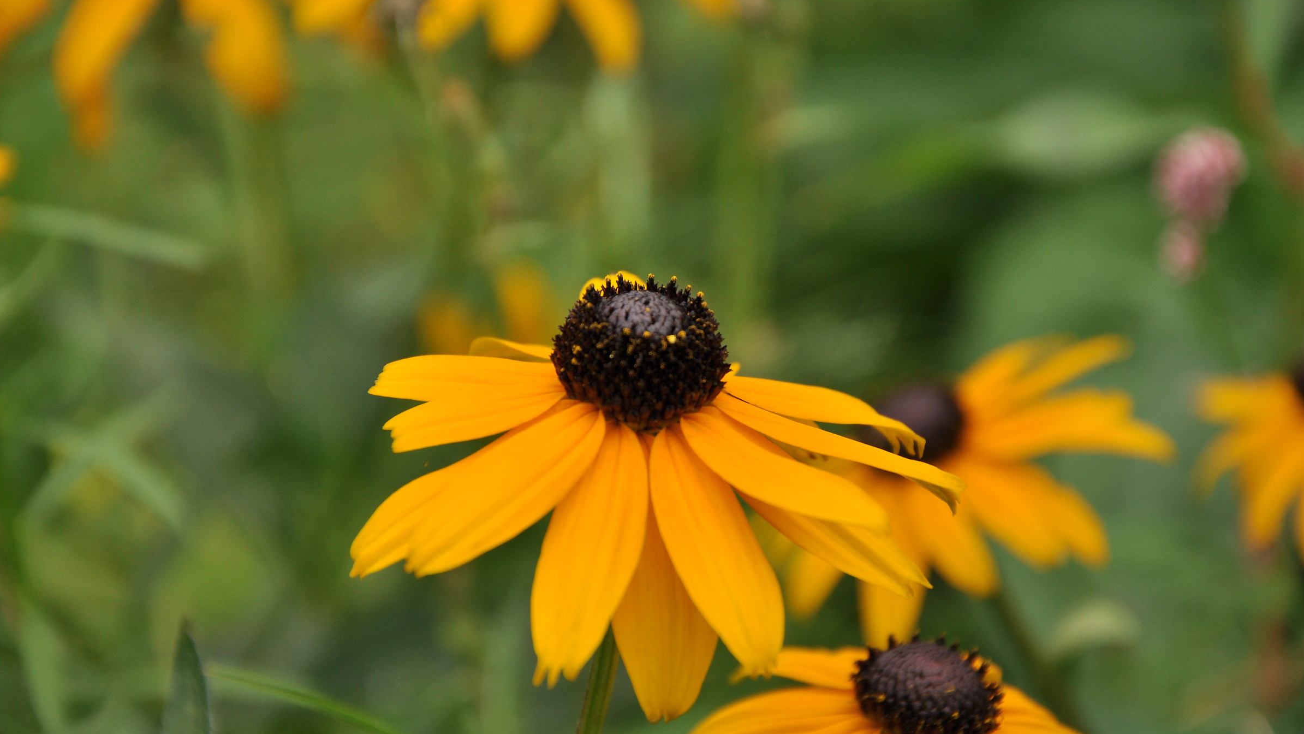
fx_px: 5724
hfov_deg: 13.0
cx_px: 650
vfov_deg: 7.3
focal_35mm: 166
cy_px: 350
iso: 200
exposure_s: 1/800
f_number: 6.3
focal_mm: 105
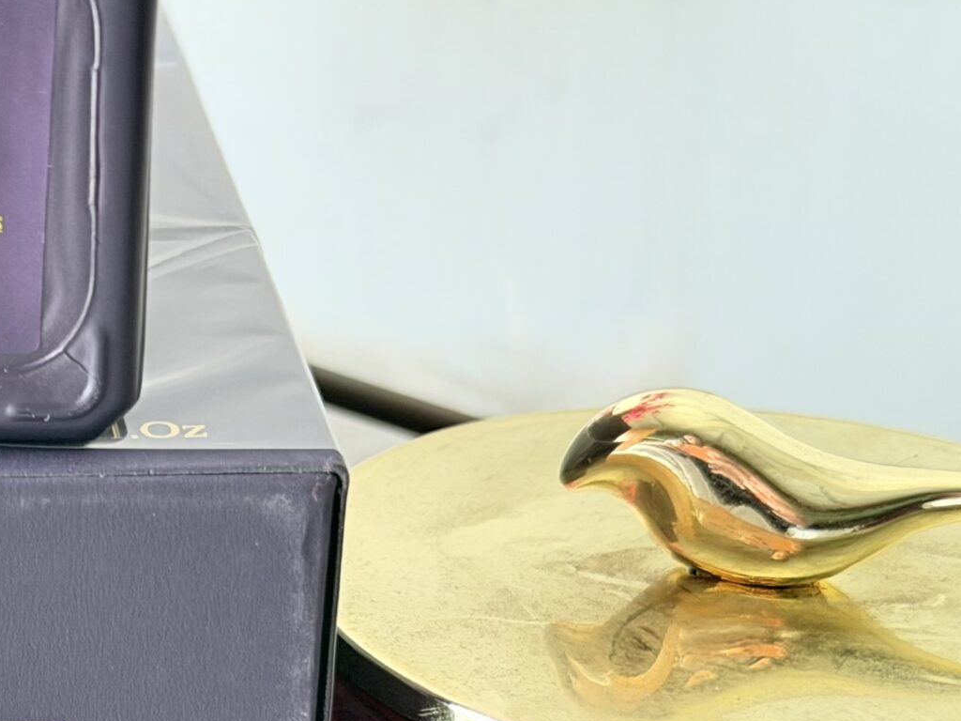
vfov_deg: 12.3
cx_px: -238
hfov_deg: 15.7
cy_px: 567
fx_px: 3331
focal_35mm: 120
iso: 400
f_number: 1.78
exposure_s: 1/40
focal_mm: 6.76
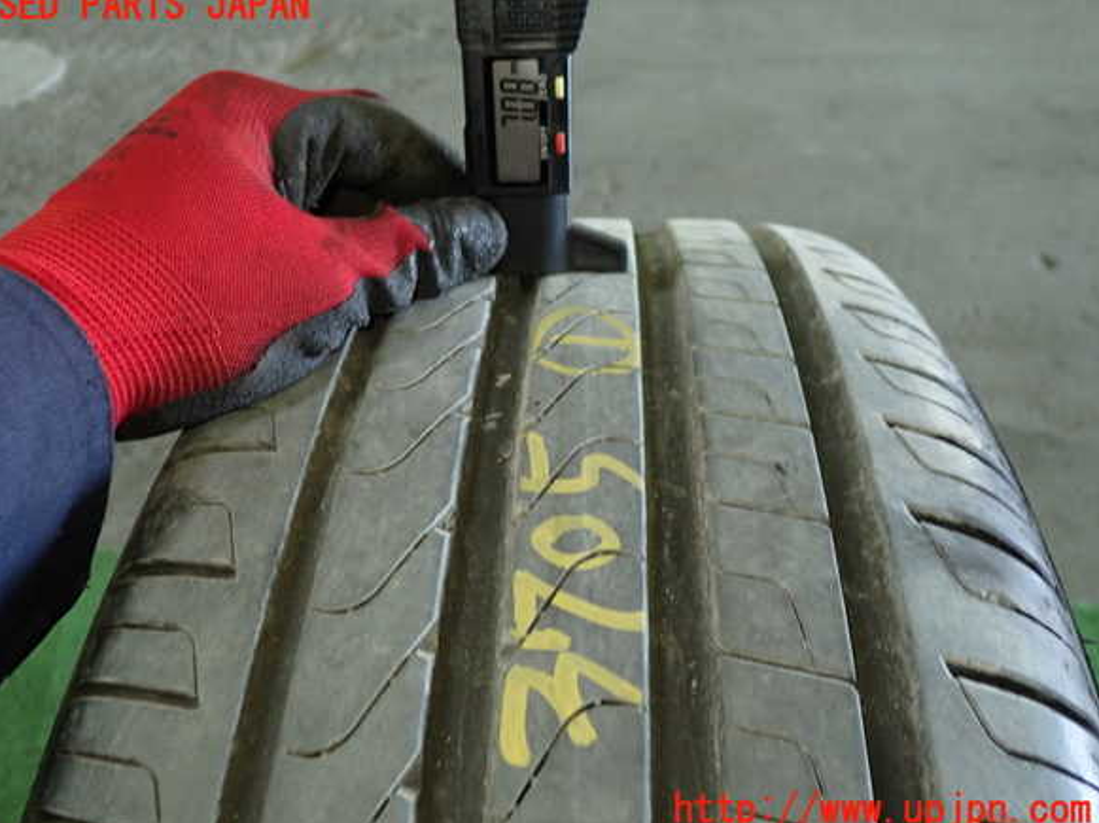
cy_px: 409
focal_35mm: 31
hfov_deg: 58.4
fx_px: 984
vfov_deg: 45.4
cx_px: 533
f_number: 2.3
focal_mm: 5.4
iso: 200
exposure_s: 1/30
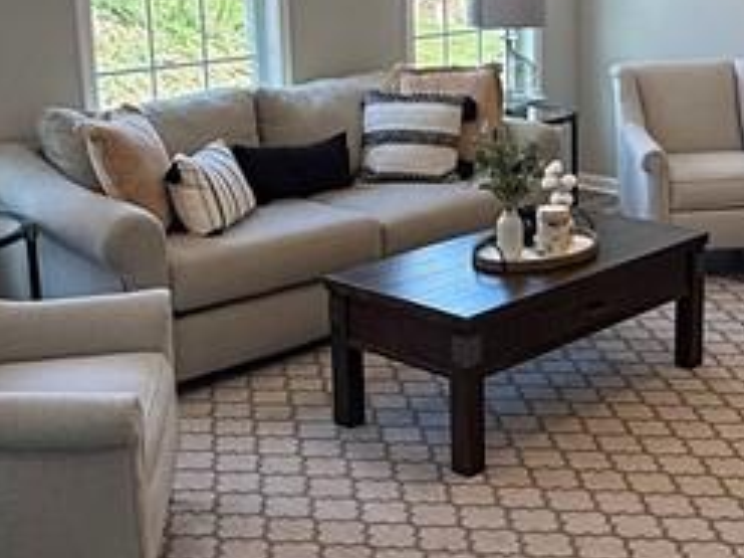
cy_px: 175
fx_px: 1246
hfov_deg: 33.0
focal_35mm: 58
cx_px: 476
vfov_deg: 25.0
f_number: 2.2
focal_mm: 2.22
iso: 100
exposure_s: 1/120
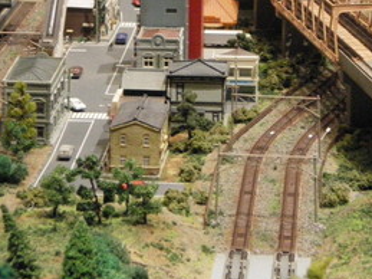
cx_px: 218
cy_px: 46
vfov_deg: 7.9
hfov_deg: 10.5
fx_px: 2019
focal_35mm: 188
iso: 800
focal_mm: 18.9
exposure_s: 1/25
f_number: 5.9
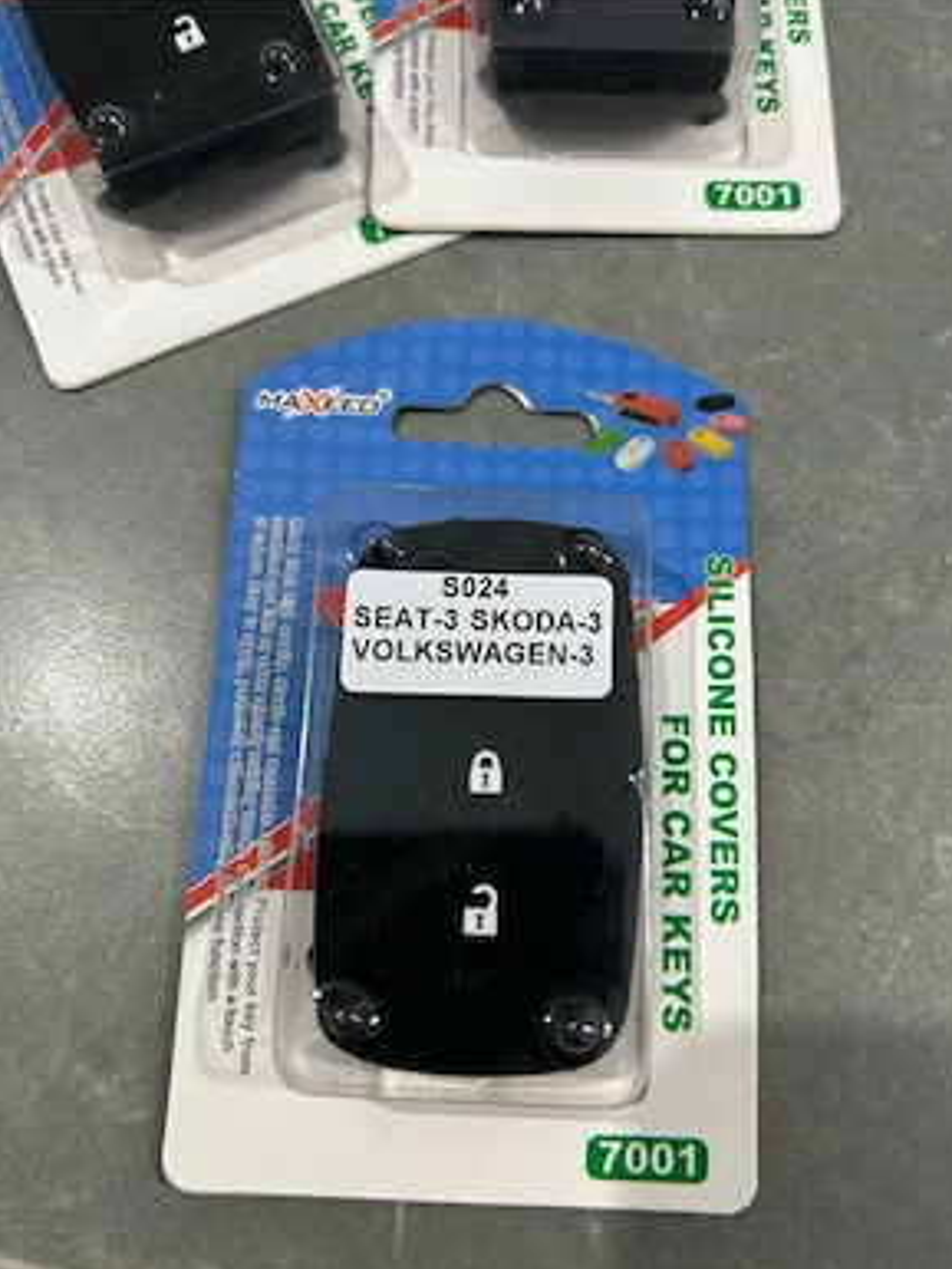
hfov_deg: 51.4
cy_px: 653
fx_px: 990
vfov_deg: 65.3
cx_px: 491
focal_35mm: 27
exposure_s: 1/50
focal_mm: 5.7
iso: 125
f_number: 1.5
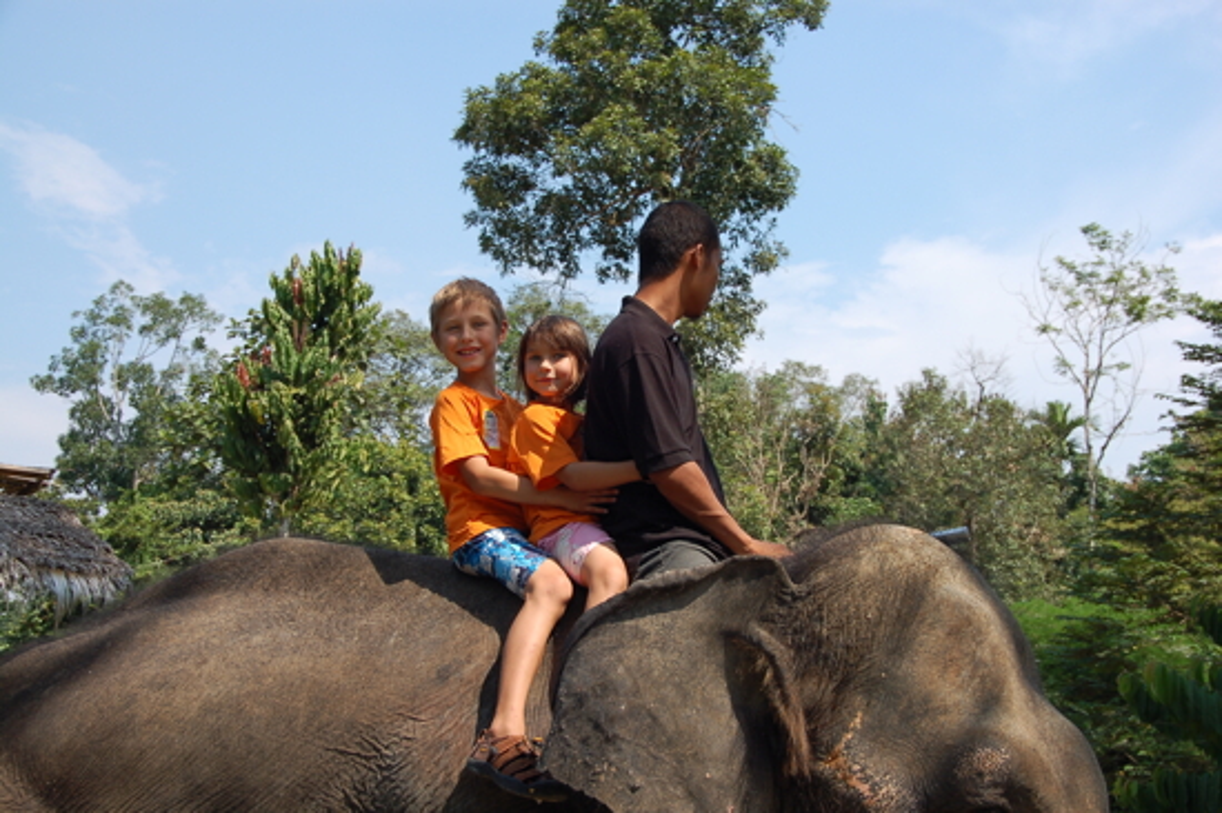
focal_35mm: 52
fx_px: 1781
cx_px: 611
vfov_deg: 25.7
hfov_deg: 37.9
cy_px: 406
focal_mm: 35
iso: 200
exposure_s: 1/250
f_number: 8
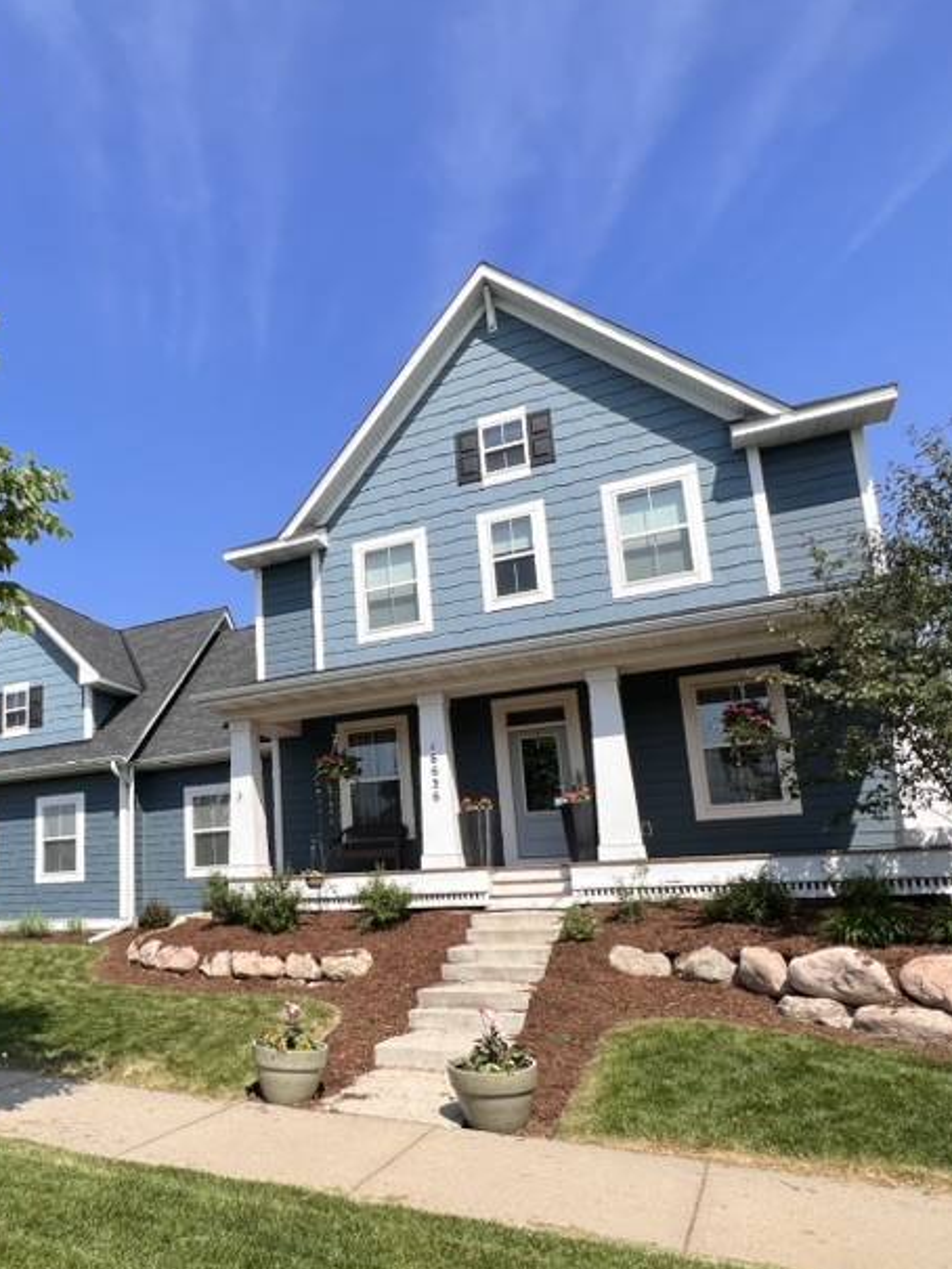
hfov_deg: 58.1
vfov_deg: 75.7
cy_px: 749
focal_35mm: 22
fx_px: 806
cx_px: 243
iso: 32
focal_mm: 1.57
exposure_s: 1/1783
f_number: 1.8
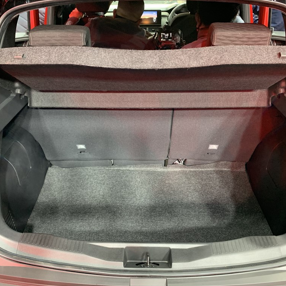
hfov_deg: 52.5
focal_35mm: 31
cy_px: 142
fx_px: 290
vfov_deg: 52.5
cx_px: 141
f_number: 1.8
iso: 400
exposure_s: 1/60
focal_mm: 4.25
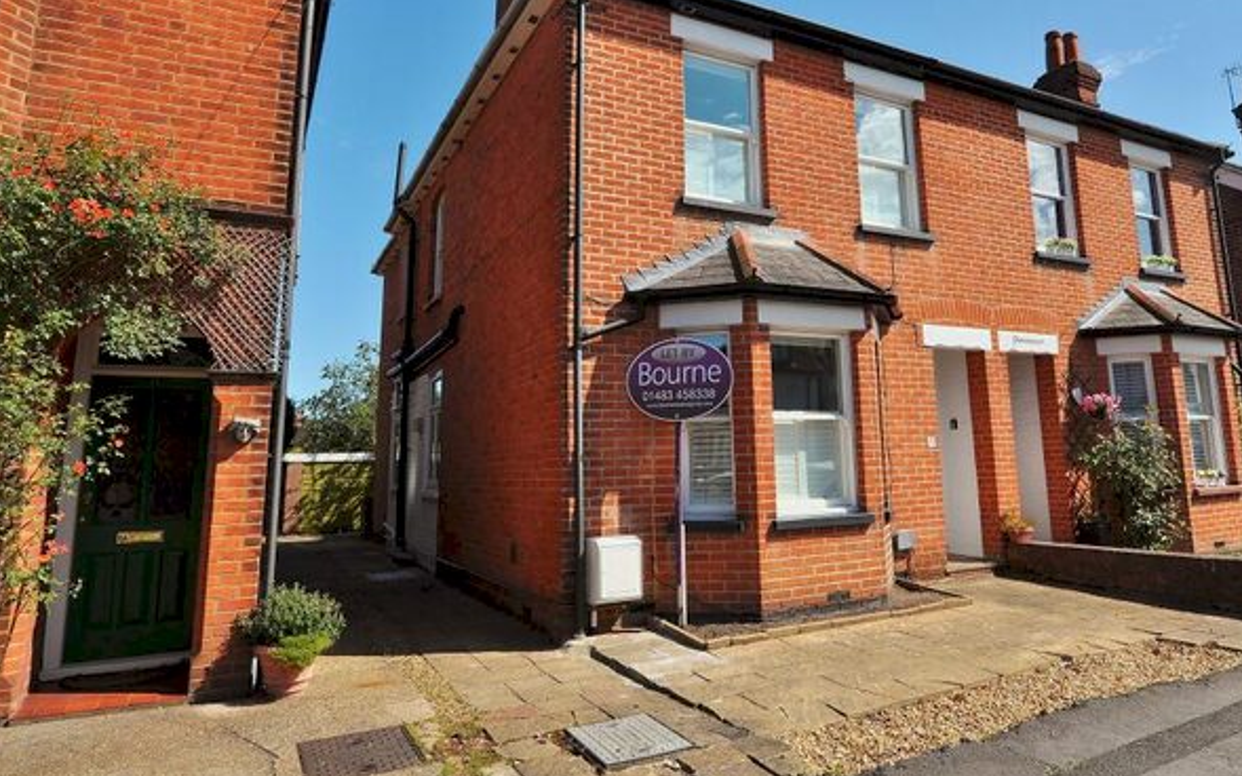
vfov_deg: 51.4
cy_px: 303
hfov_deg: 75.4
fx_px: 799
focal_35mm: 24
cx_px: 702
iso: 200
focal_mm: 13
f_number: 10
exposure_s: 1/400
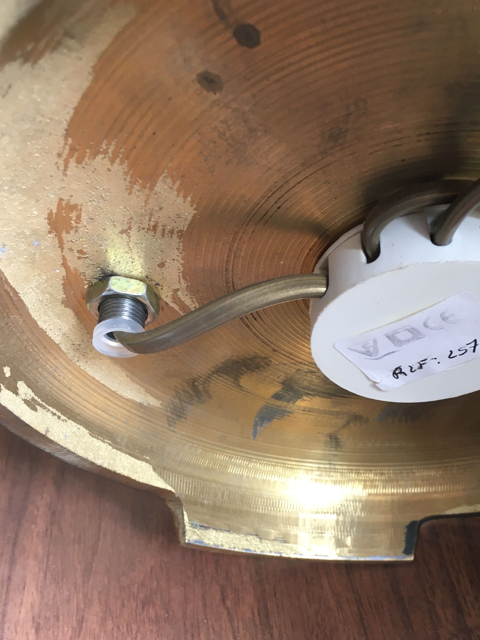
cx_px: 292
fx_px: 703
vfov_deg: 48.6
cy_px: 396
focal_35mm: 38
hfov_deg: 37.6
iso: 80
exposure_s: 1/33
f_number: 2.2
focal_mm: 4.15
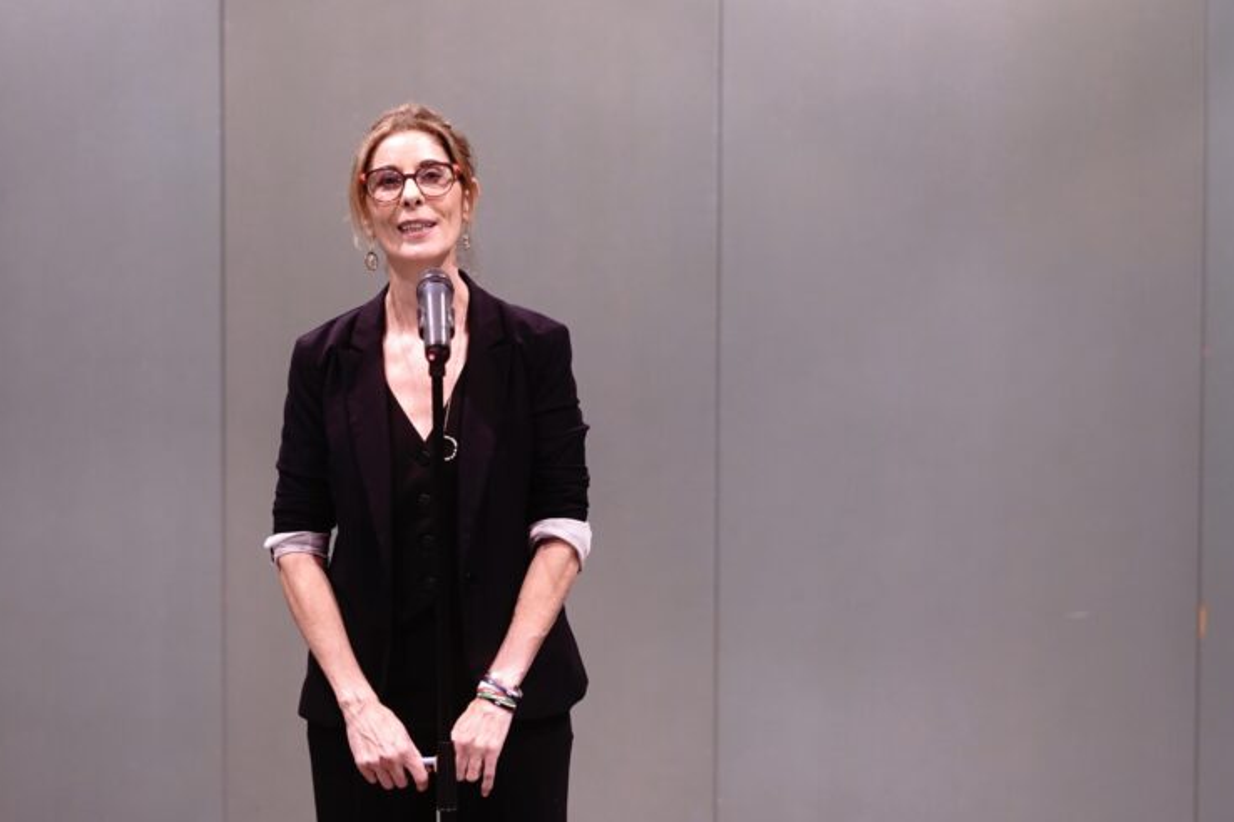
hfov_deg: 26.0
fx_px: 2673
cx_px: 630
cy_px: 398
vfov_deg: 17.5
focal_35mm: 78
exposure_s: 1/160
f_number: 2
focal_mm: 50
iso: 1000
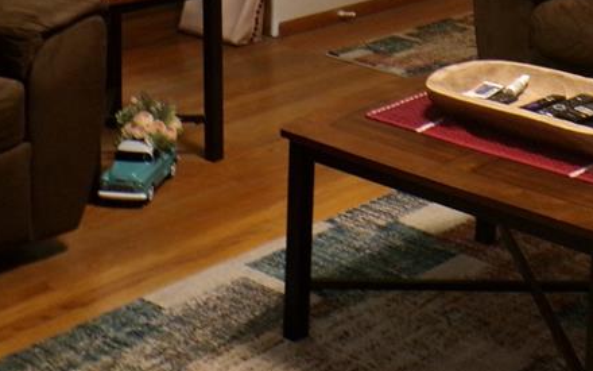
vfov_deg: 15.6
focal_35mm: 79
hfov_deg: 24.9
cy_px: -138
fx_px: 1277
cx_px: 596
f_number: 3.2
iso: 445
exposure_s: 1/17
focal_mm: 5.8
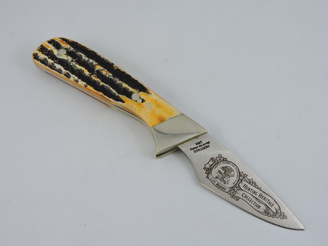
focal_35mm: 50
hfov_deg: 38.2
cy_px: 123
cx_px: 164
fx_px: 474
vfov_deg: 29.1
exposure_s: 1/50
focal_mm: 9
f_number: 4
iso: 100
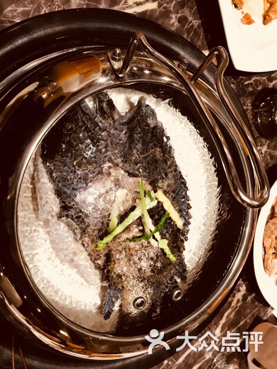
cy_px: 184
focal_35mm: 28
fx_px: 299
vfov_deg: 63.4
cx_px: 138
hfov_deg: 49.7
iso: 40
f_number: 1.8
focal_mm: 3.99
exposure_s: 1/20
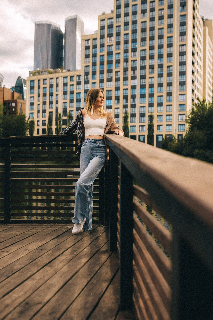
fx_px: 311
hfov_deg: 37.8
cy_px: 160
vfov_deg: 54.5
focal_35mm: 35
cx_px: 106
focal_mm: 35
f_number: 2.8
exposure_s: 1/640
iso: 50
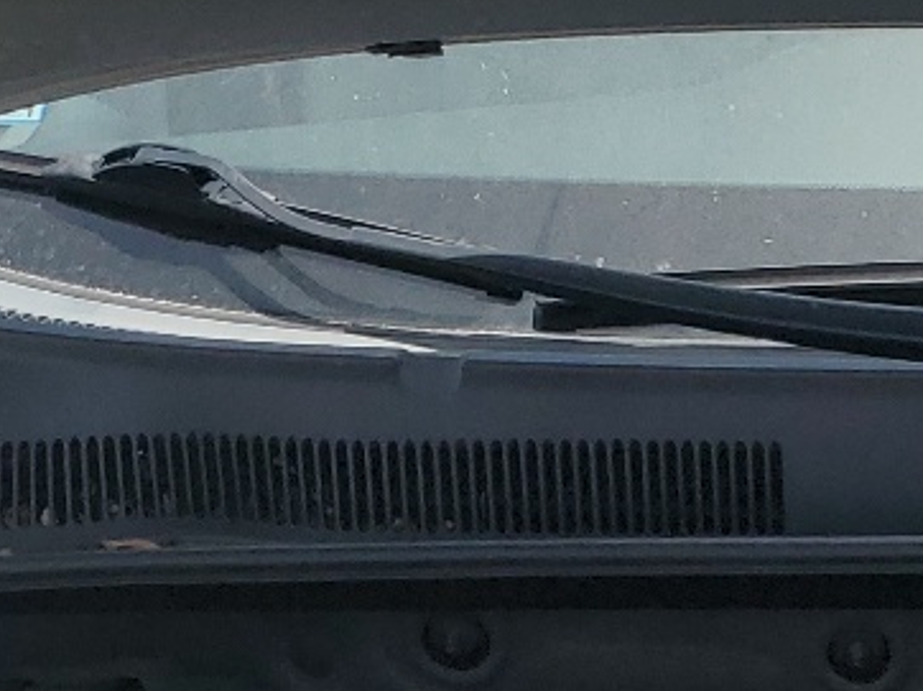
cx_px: 1048
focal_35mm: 115
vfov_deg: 11.4
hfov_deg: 16.5
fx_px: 3064
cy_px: 1471
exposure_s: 1/3333
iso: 50
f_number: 1.5
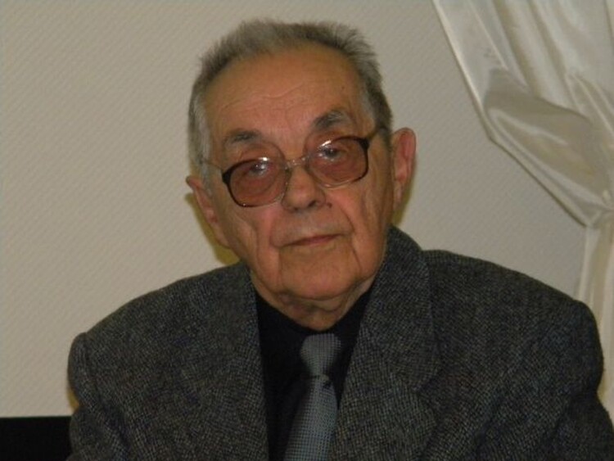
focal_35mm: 335
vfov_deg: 4.4
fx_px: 5944
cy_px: 230
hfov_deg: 5.9
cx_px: 307
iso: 800
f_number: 5.4
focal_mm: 60.7
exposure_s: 1/30
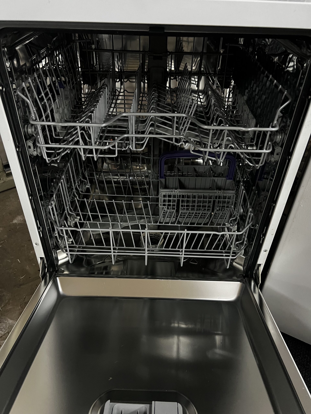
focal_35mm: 26
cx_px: 156
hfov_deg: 53.1
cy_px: 207
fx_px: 311
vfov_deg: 67.3
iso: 640
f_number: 1.5
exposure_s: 1/30
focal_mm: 5.7
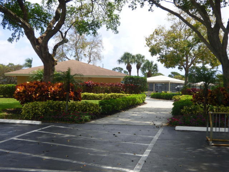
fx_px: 318
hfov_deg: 39.7
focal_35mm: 48
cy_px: 86
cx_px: 114
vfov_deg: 30.3
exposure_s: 1/500
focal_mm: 8.24
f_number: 3.8
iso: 100
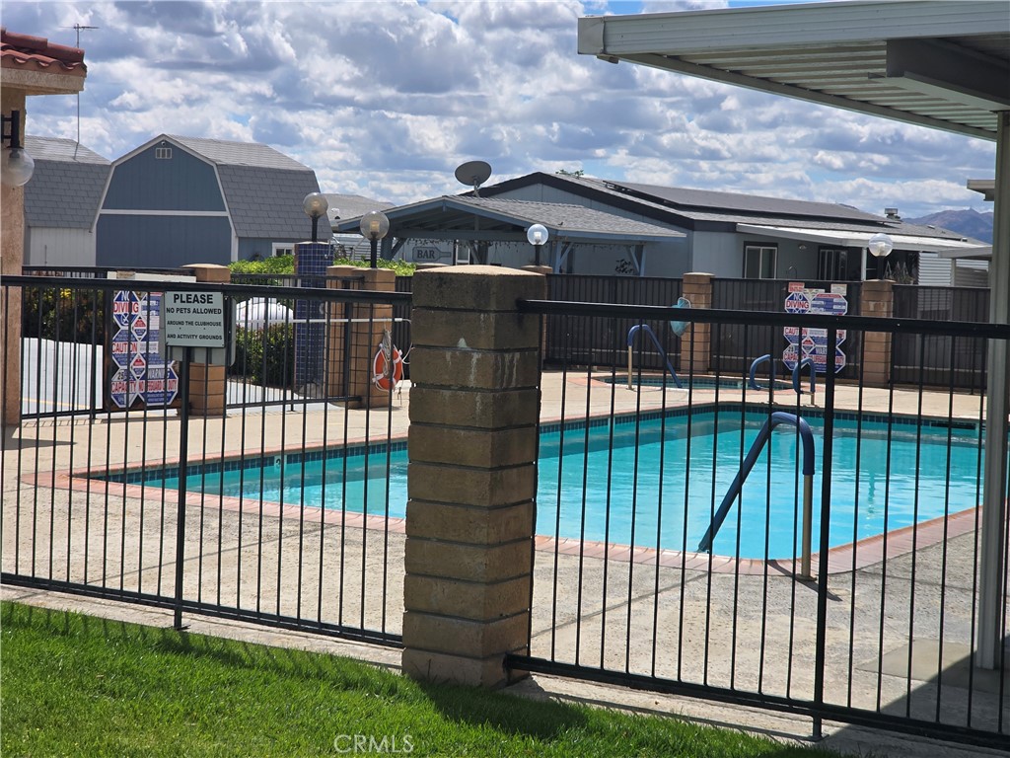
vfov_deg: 21.3
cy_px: 379
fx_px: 2013
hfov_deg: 28.2
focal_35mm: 69
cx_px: 505
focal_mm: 7.9
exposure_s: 1/3598
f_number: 2.4
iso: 50
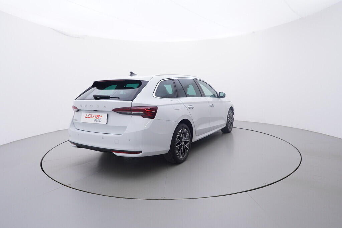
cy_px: 114
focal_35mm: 22
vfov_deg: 56.2
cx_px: 171
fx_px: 214
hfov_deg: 77.3
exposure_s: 1/80
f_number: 5
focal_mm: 15
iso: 200
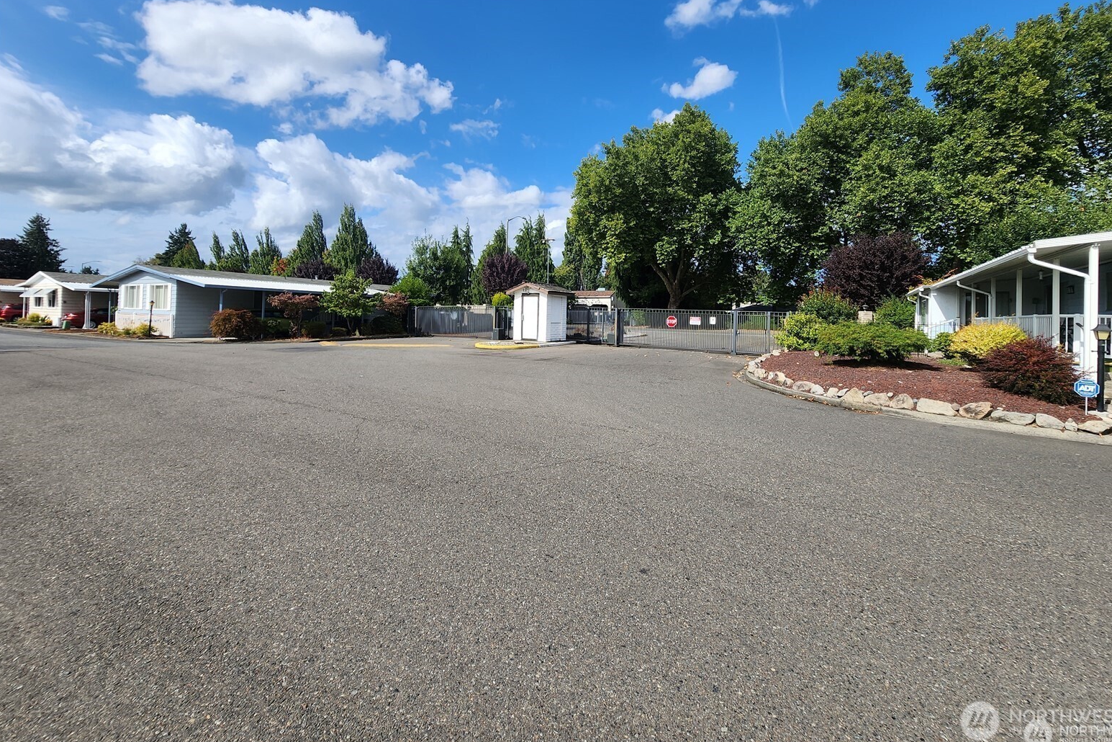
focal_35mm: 14
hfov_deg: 104.2
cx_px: 571
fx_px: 432
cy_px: 318
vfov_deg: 80.7
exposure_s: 1/1951
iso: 50
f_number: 2.2
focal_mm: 2.2
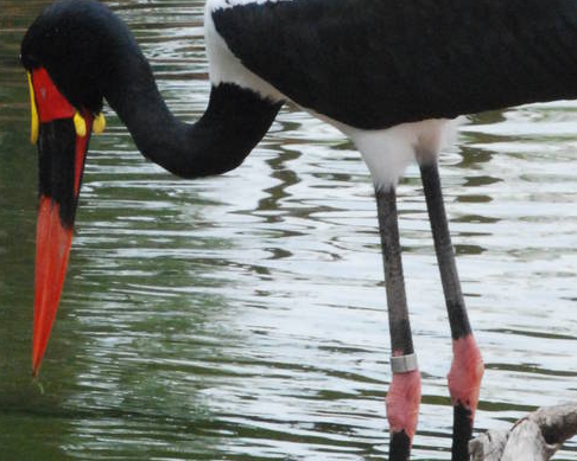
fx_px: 11888
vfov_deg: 2.2
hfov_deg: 2.8
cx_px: 318
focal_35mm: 696
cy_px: -40
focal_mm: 150
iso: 1600
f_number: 25
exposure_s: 1/160
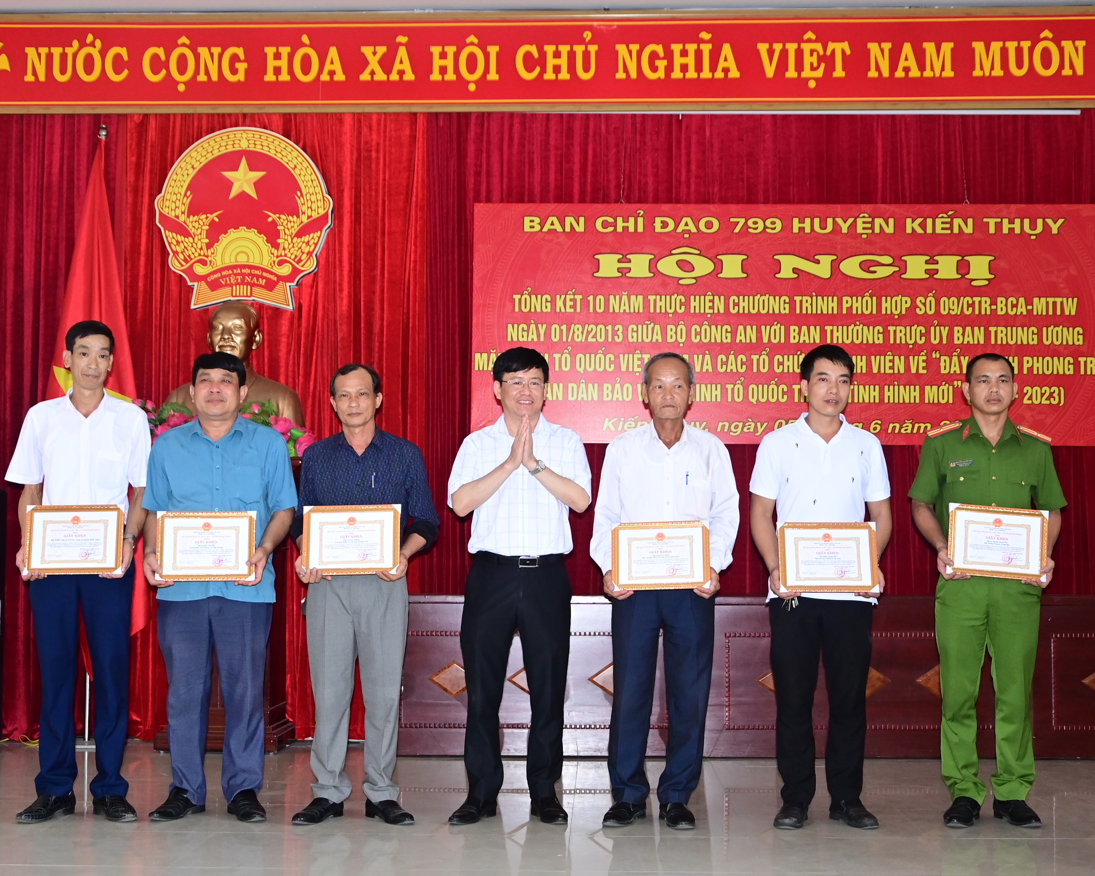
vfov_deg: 31.5
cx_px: 548
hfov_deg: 38.8
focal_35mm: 48
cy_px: 438
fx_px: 1556
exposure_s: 1/200
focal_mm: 28
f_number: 5
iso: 2000
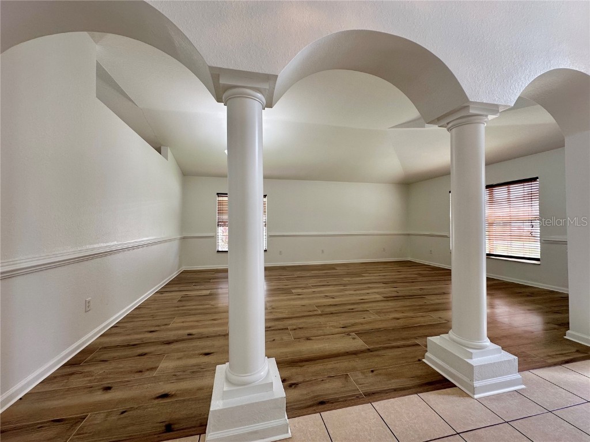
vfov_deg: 85.7
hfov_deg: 102.1
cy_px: 221
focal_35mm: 14
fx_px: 239
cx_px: 295
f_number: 2.2
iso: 100
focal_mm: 2.22
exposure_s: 1/120
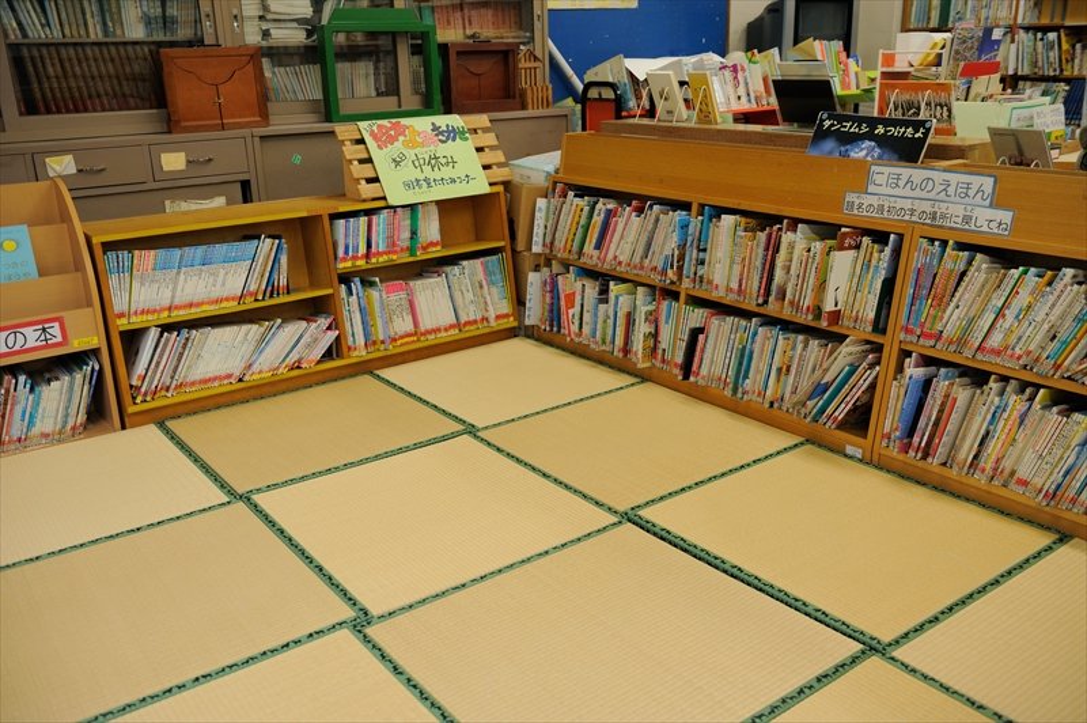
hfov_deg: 58.8
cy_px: 362
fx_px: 965
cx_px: 544
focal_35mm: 32
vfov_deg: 41.0
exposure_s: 1/160
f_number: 4
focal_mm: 32
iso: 800
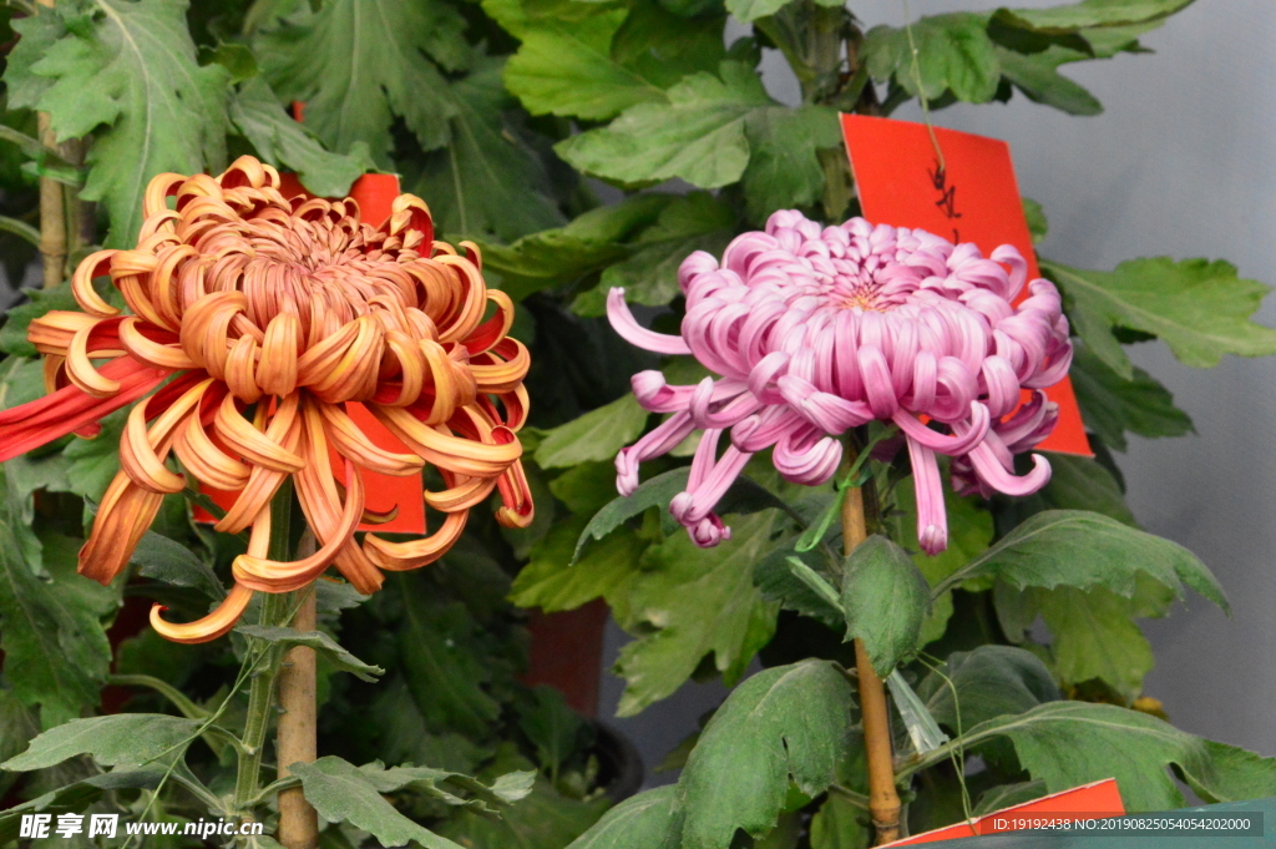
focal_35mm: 218
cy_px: 424
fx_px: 7703
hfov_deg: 9.5
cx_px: 638
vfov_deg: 6.3
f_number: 22
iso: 3600
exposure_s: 1/250
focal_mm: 145
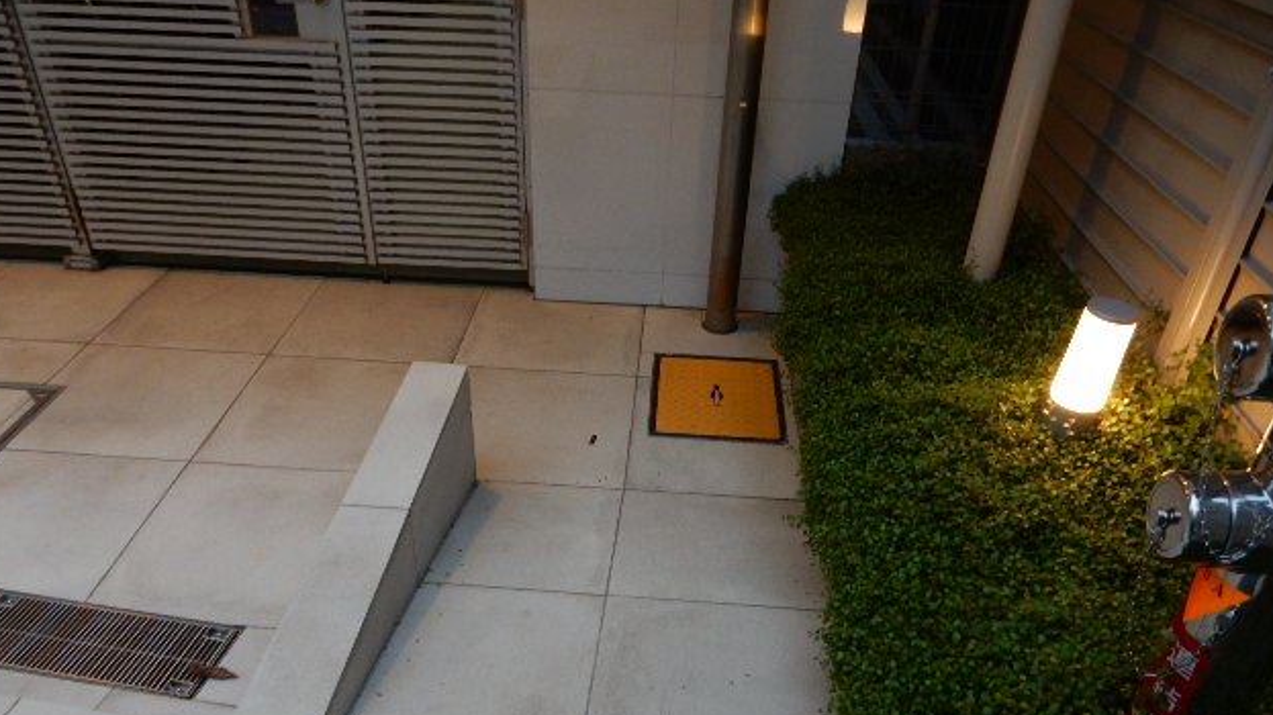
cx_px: 625
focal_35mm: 28
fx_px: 945
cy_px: 482
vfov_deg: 40.9
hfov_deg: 67.9
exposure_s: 1/30
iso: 220
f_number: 3.7
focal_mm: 4.5
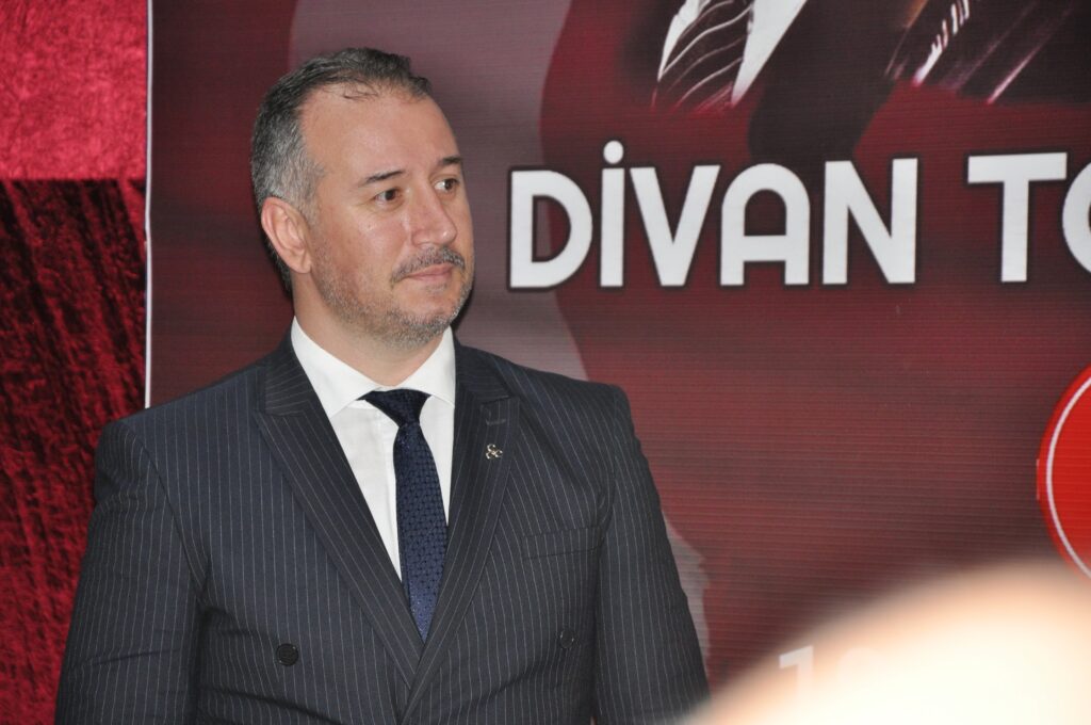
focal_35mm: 158
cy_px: 362
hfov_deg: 13.1
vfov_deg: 8.7
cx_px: 546
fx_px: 4767
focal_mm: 105
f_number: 5.6
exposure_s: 1/60
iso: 800
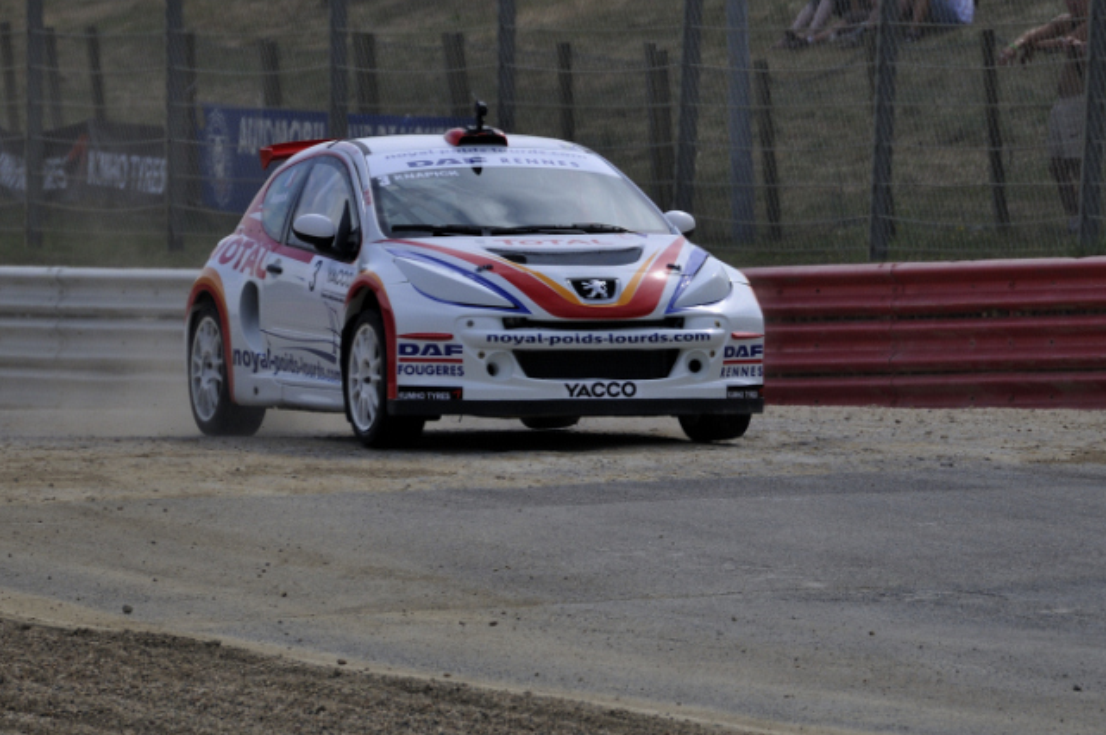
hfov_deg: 2.9
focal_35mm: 702
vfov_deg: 2.0
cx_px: 626
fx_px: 21545
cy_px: 355
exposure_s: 1/1000
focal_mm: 300
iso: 200
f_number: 5.6
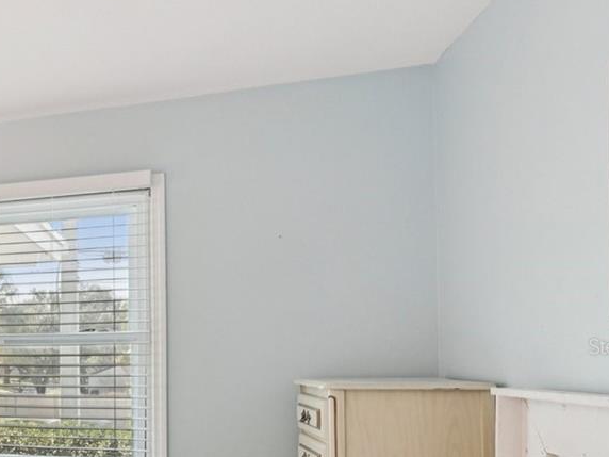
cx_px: -168
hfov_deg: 33.2
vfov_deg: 32.9
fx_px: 756
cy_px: 346
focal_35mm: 43
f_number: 8
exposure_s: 1/8
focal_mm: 16
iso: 400
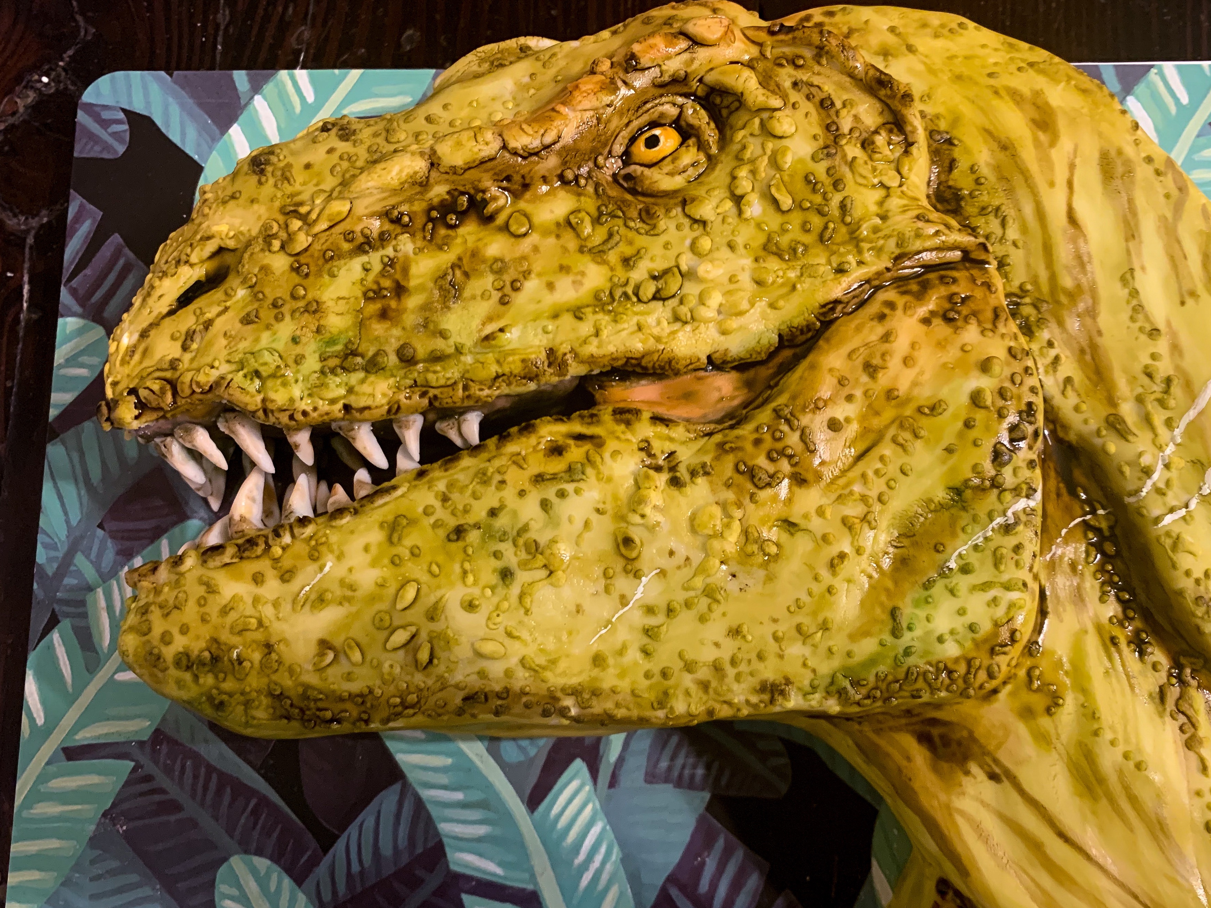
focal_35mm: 29
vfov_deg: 48.2
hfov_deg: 61.5
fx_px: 1015
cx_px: 667
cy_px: 495
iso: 250
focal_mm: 4.25
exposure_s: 1/40
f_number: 1.8
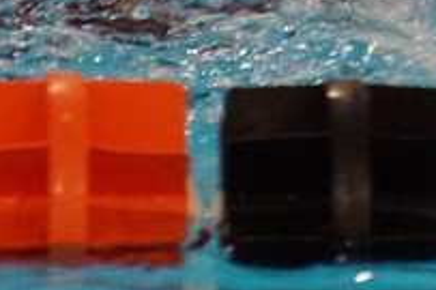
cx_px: 460
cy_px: -347
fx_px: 14654
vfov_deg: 1.1
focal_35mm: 1211
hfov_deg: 1.7
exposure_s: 1/200
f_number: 6.3
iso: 3200
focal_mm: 160
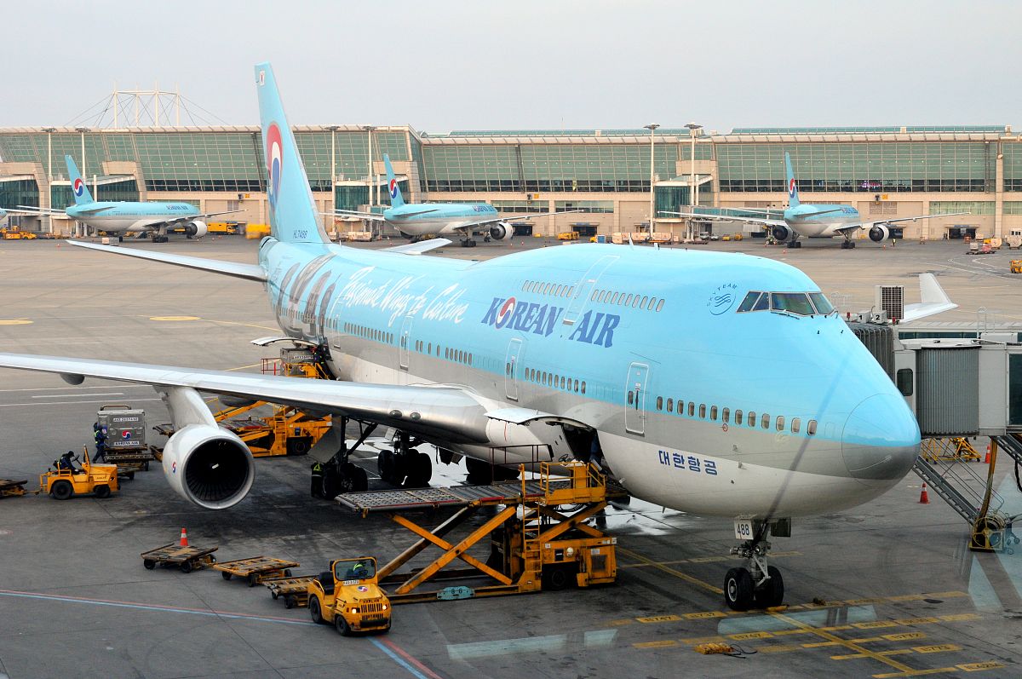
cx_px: 511
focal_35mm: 69
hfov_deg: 29.3
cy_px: 340
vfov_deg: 19.7
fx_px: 1956
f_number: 4
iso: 640
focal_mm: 46
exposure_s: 1/500
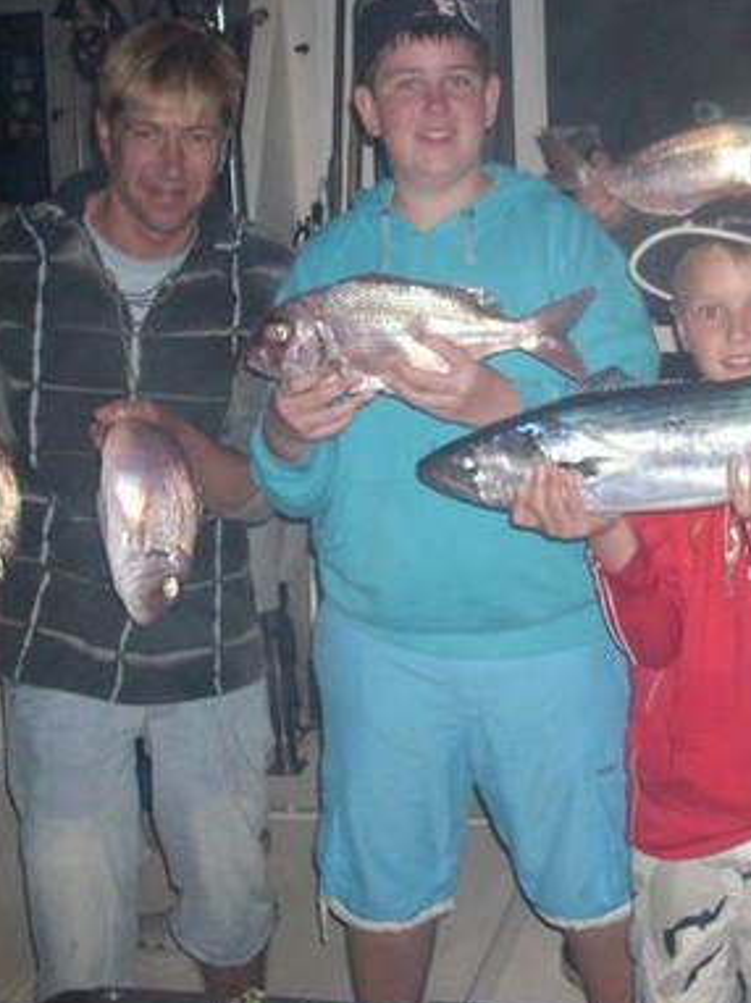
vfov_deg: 31.7
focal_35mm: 61
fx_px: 1767
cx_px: 612
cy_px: 465
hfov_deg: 23.6
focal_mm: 6.2
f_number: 2.8
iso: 200
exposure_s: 1/60
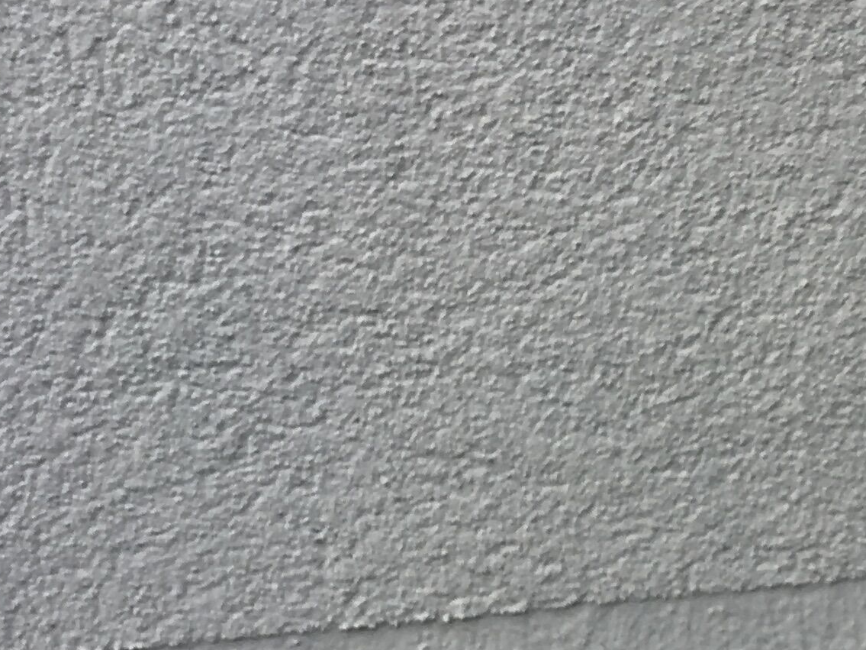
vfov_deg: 14.2
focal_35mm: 103
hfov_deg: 17.8
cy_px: 571
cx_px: 1130
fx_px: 2577
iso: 25
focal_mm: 4.15
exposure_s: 1/159
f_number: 2.2
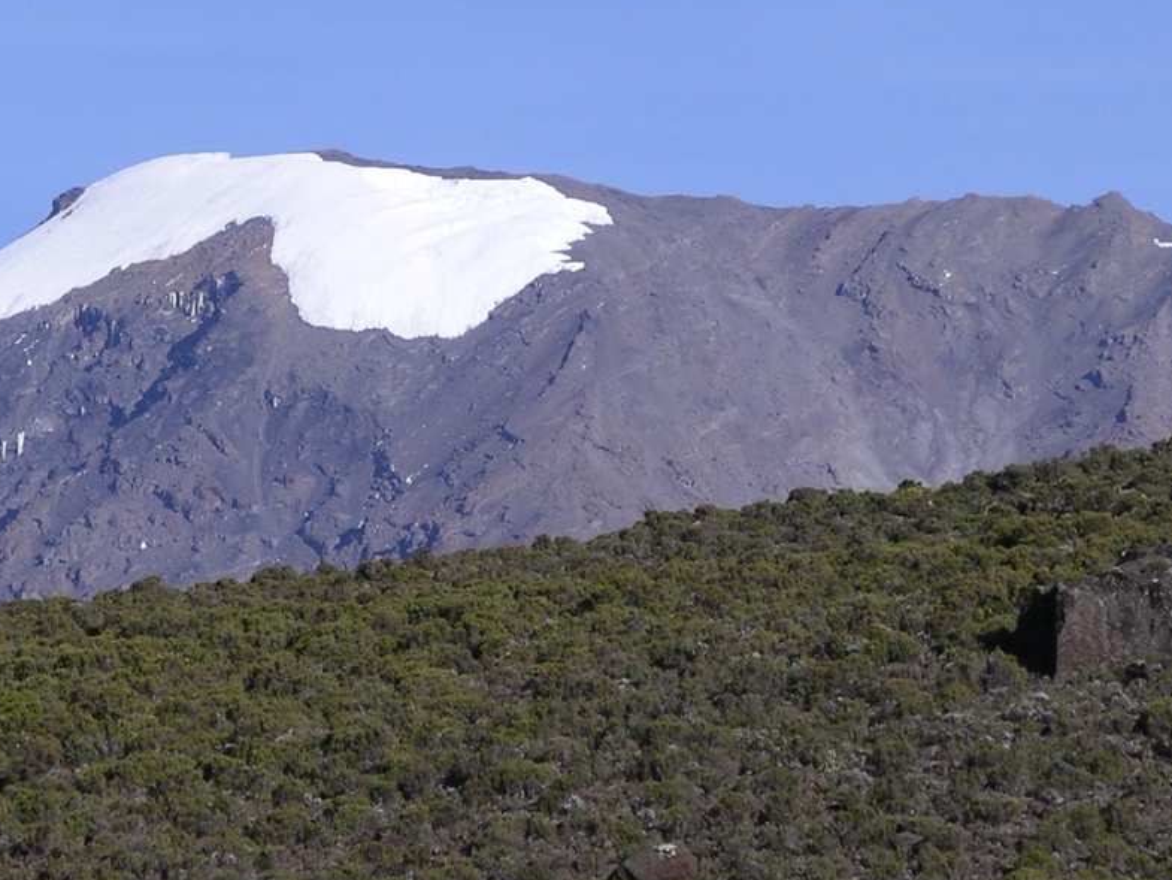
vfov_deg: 3.9
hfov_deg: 5.2
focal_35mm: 381
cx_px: 549
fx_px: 12902
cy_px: 379
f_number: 5
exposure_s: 1/500
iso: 64
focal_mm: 39
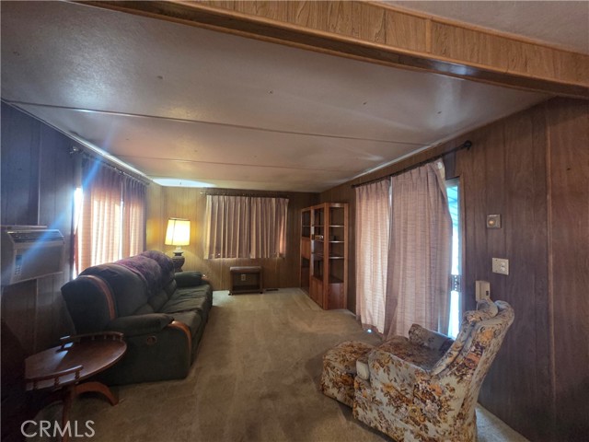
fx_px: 221
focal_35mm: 13
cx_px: 294
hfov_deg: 106.2
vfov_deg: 89.9
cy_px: 221
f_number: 2.2
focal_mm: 2.2
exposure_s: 1/60
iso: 1000
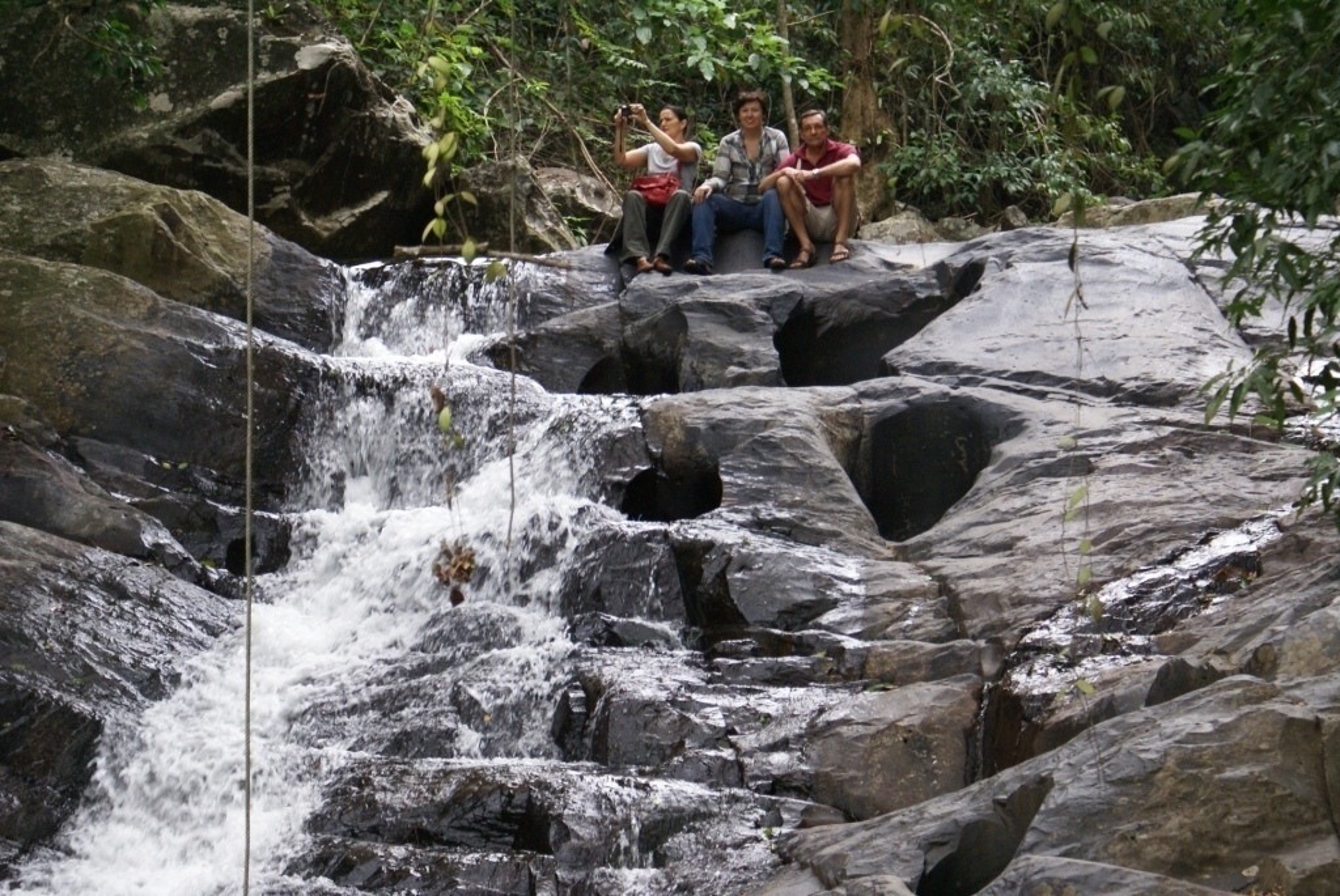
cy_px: 448
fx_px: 3912
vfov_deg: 13.1
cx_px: 670
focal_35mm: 105
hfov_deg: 19.4
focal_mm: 70
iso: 400
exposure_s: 1/100
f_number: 5.6
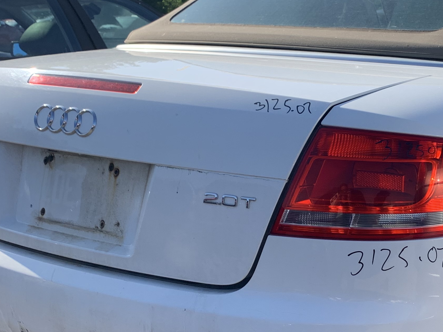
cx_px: 324
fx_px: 793
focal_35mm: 62
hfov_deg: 30.7
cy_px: 209
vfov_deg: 23.6
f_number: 1.8
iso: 25
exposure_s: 1/1447
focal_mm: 4.25
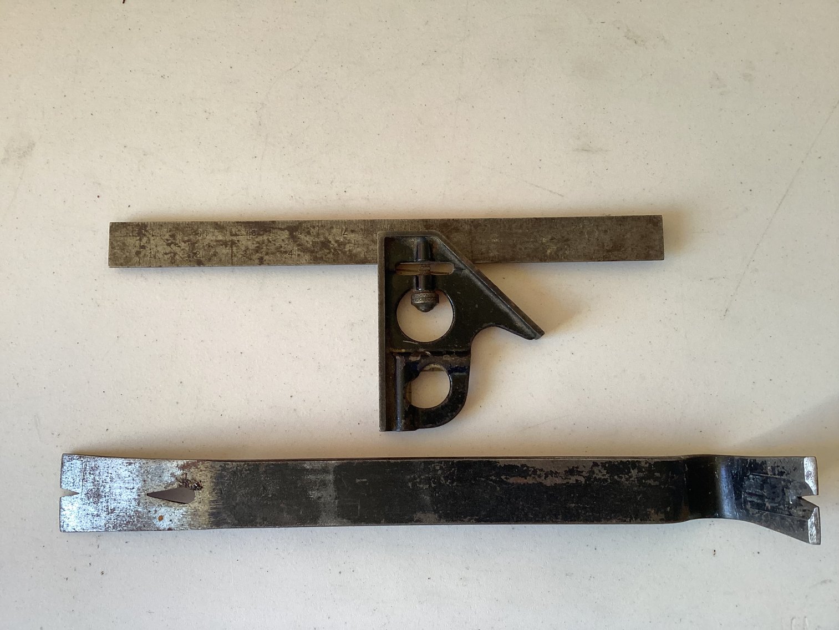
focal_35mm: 31
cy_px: 315
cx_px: 420
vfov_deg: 45.4
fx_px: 751
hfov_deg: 58.3
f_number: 2.4
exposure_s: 1/100
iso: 50
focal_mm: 3.3
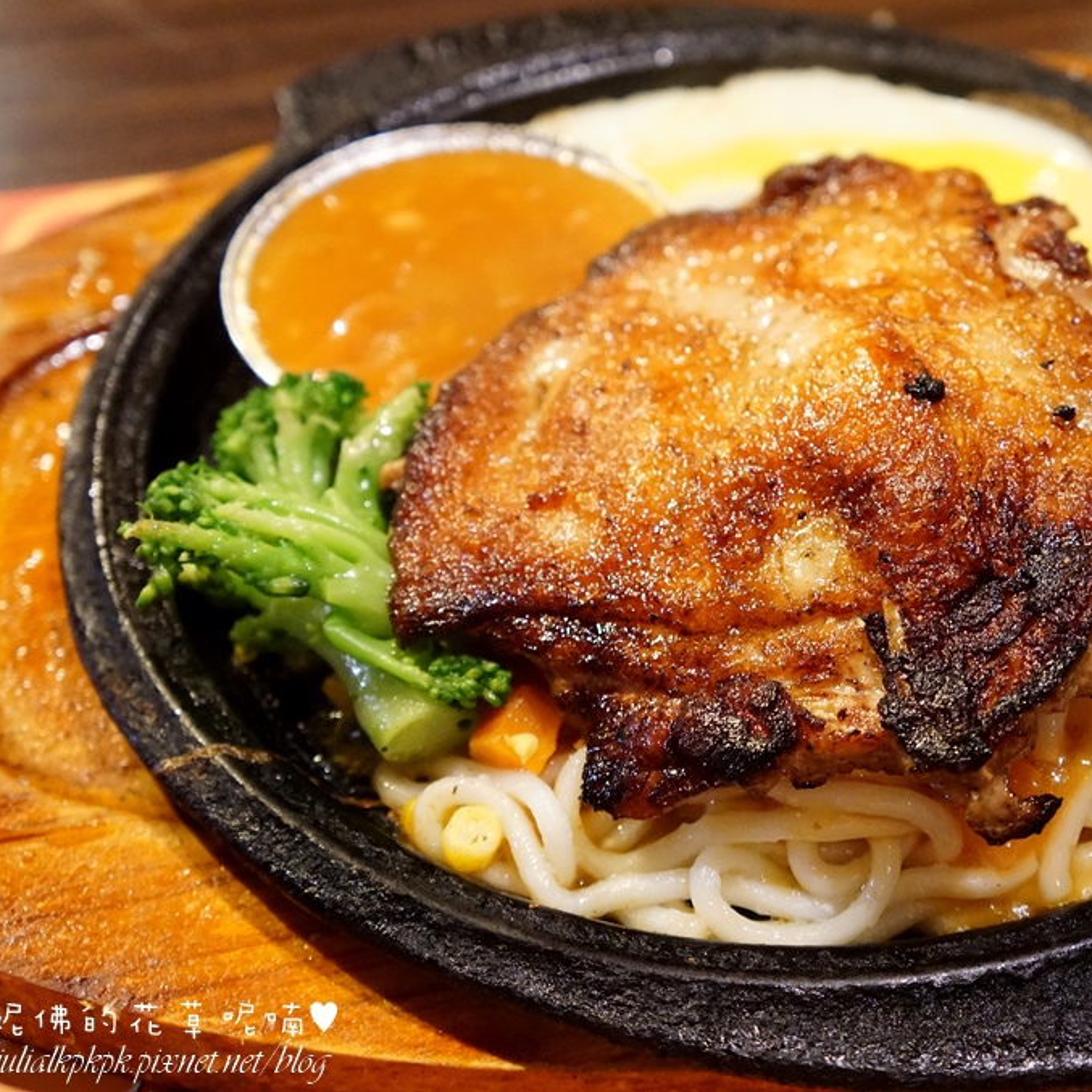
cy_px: 543
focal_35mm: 54
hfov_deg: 31.4
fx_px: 1927
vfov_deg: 31.6
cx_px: 721
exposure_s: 1/40
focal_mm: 28
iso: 3200
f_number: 4
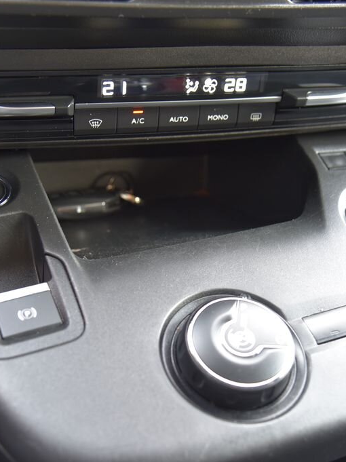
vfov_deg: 35.0
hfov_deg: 26.5
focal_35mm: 55
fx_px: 734
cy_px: 231
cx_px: 177
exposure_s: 1/10
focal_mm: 38
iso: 500
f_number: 4
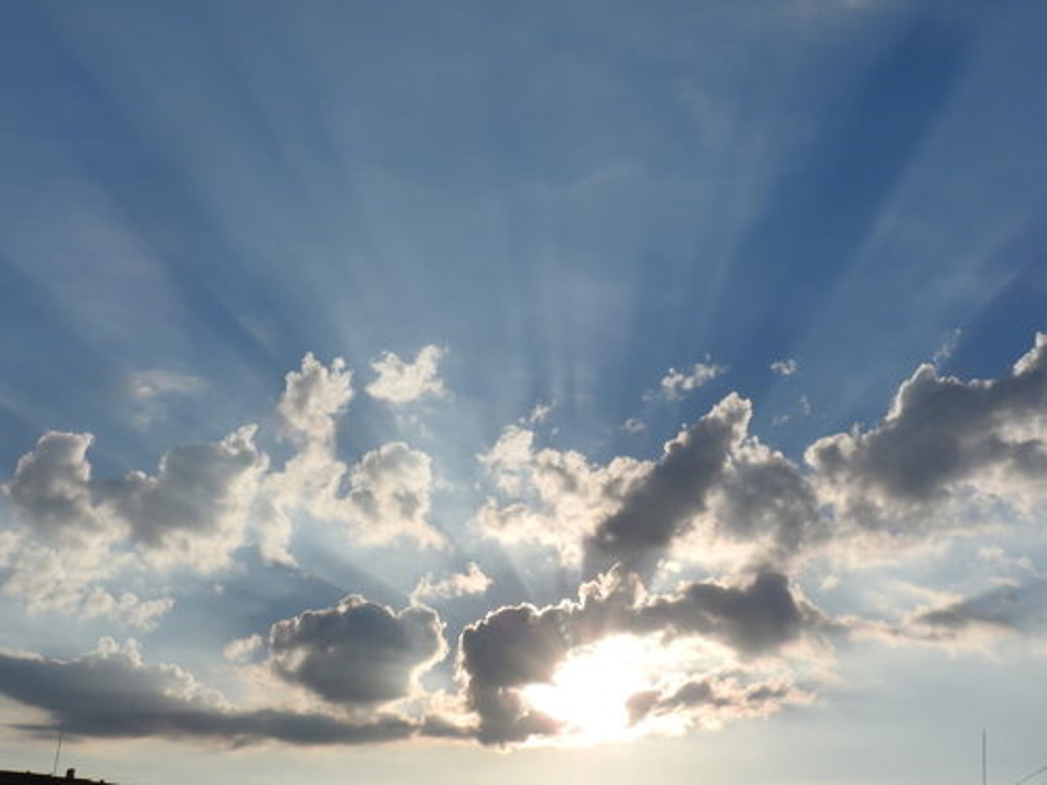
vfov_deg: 24.4
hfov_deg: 32.2
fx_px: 1815
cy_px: 392
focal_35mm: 60
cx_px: 524
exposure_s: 1/1600
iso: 100
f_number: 7.6
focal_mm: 10.7
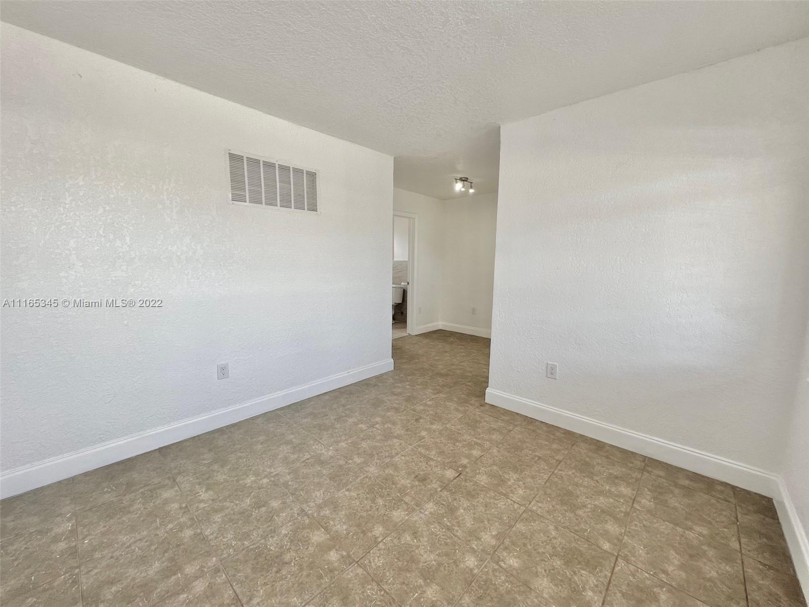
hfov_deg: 106.2
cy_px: 304
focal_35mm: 13
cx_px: 404
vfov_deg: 89.9
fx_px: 304
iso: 50
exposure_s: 1/122
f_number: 1.8
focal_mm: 1.57
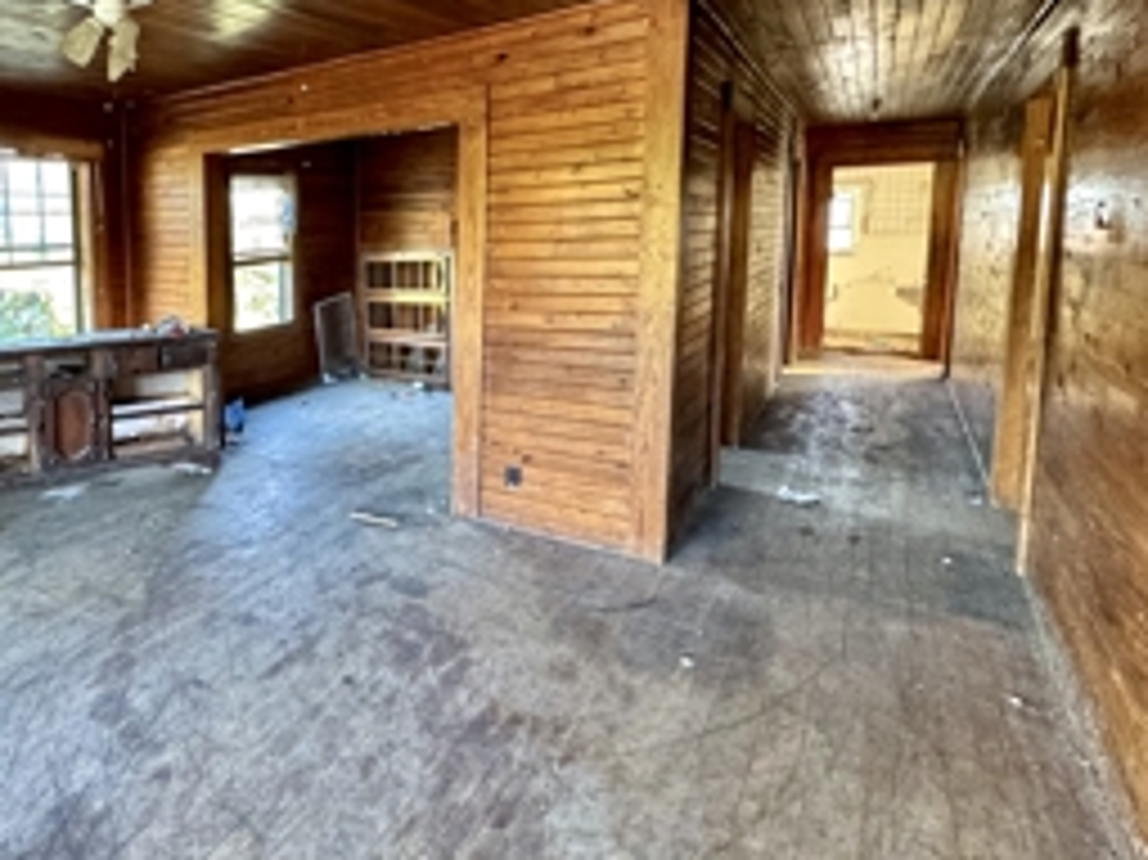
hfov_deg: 70.1
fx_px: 729
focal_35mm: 22
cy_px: 302
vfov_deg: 59.9
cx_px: 257
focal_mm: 2.22
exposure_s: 1/60
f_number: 2.2
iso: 640
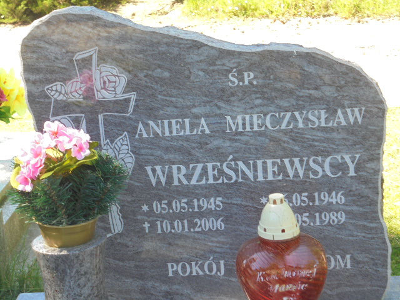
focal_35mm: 83
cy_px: 150
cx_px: 200
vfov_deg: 17.8
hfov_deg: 23.6
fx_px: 959
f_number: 6.7
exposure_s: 1/40
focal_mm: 14.9
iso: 100
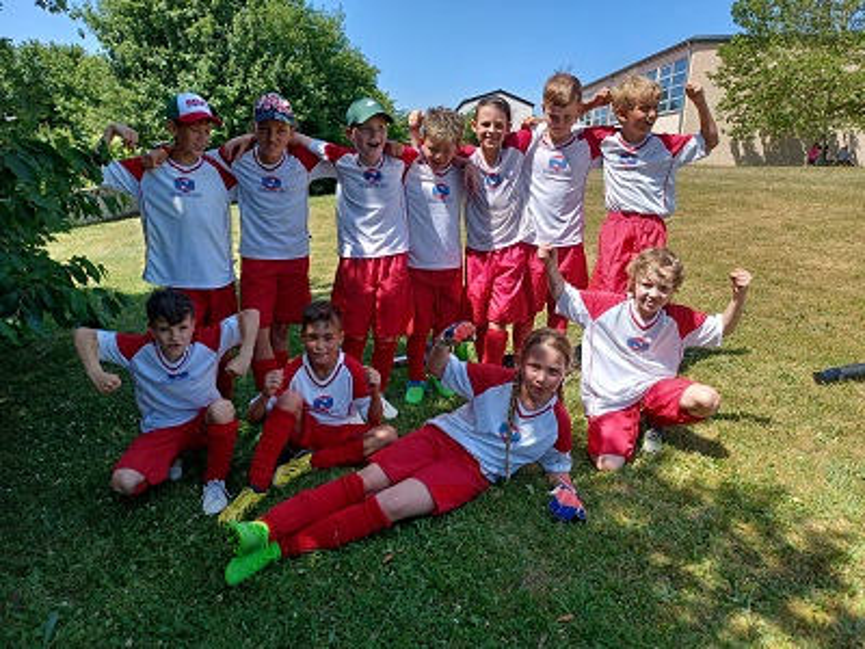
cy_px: 324
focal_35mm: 25
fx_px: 625
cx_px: 432
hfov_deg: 69.4
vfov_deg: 54.9
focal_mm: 4.6
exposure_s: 1/244
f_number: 1.8
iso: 32
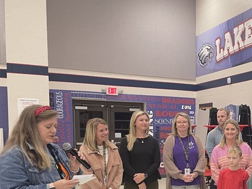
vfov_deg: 26.6
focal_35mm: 53
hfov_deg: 33.6
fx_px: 386
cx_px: 240
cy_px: 171
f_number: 1.6
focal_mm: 4.2
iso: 125
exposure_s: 1/60
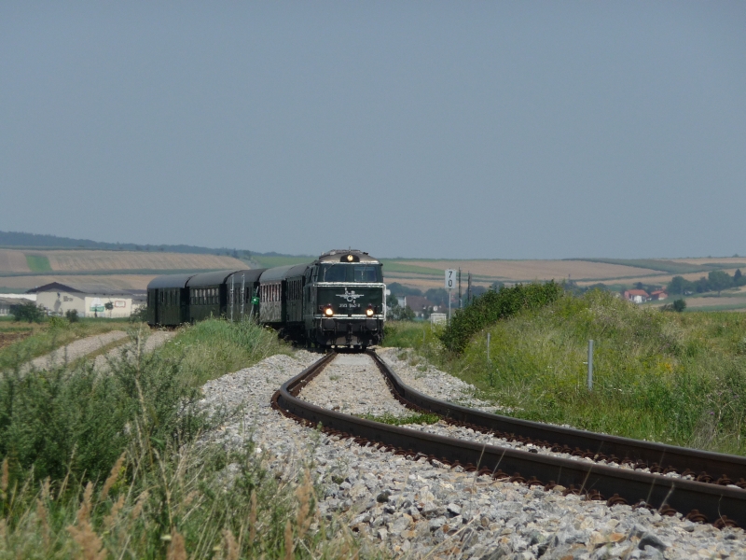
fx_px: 6099
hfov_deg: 7.0
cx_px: 373
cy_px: 280
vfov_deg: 5.3
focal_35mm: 283
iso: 100
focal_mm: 44
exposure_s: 1/1000
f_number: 4.9
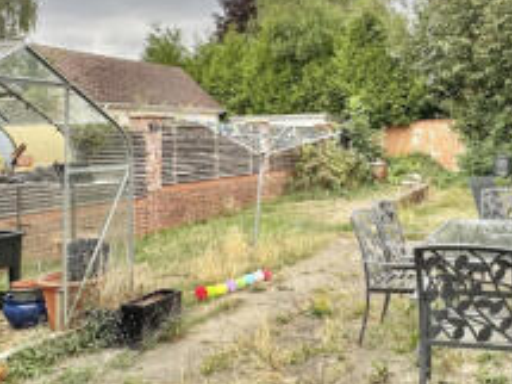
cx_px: 380
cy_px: 125
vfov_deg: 37.2
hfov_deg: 47.3
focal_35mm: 38
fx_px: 562
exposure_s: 1/282
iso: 40
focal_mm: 2.22
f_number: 2.2
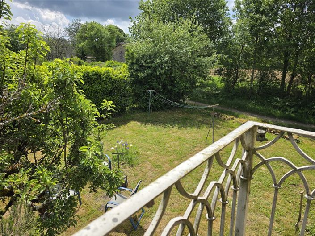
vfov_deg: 58.9
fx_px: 209
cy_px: 118
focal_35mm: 23
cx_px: 158
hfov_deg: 73.9
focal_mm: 6.3
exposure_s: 1/6574
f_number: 1.7
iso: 80
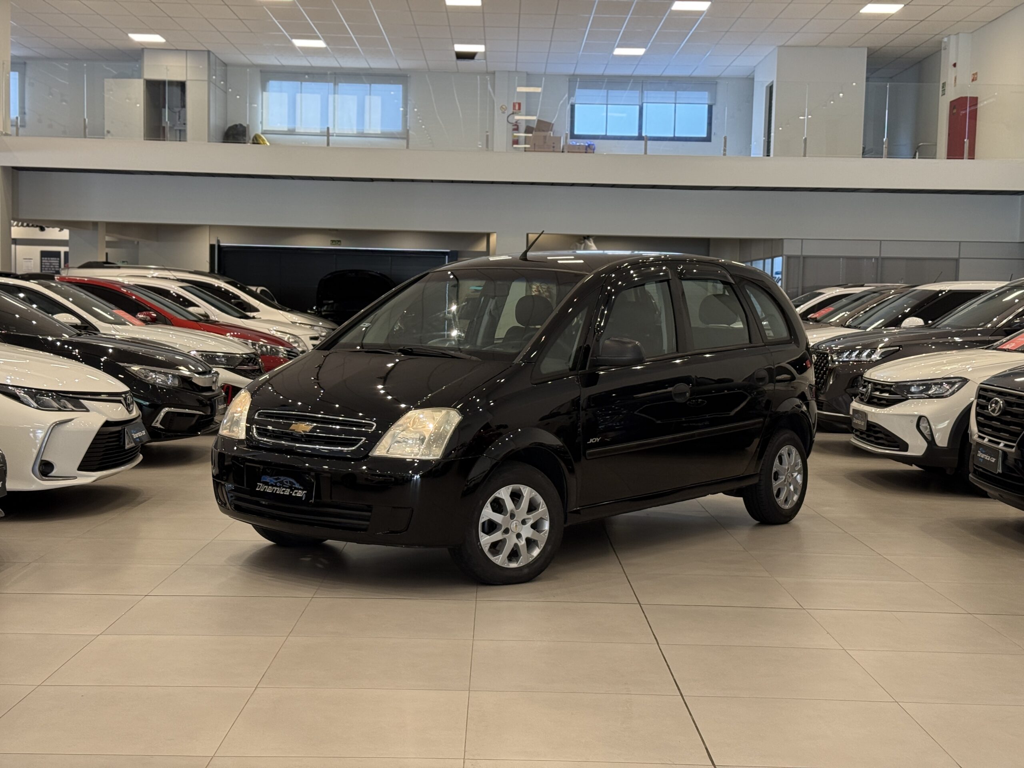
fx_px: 1420
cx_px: 512
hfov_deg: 39.7
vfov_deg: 30.3
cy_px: 384
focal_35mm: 48
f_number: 1.78
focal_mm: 6.76
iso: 125
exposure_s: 1/60
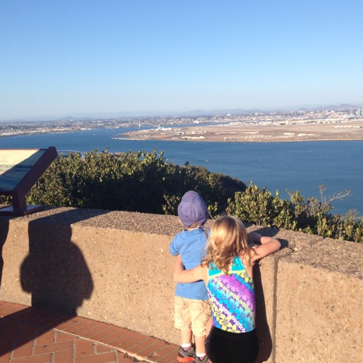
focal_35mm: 40
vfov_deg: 41.9
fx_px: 475
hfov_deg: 41.7
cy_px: 185
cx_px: 215
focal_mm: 4.12
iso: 50
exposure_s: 1/1506
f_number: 2.4
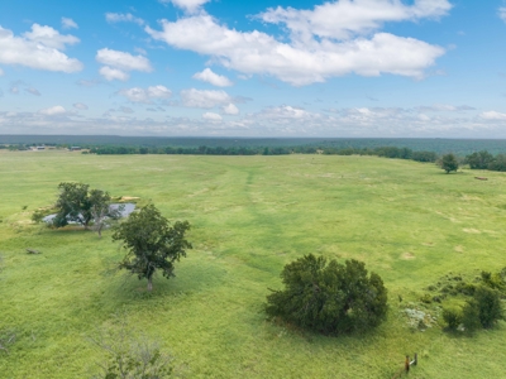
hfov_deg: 71.6
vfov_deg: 56.8
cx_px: 253
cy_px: 190
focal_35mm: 24
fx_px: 351
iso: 120
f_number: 1.8
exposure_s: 1/3000
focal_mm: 8.67
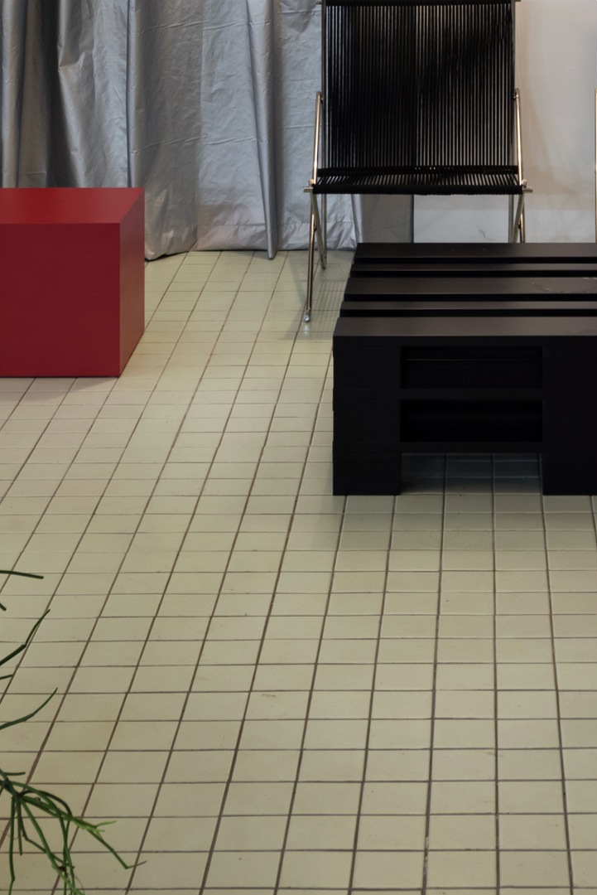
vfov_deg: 21.2
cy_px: -298
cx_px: 496
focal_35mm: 86
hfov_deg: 15.8
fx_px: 2137
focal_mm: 31
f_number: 11
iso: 100
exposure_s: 1
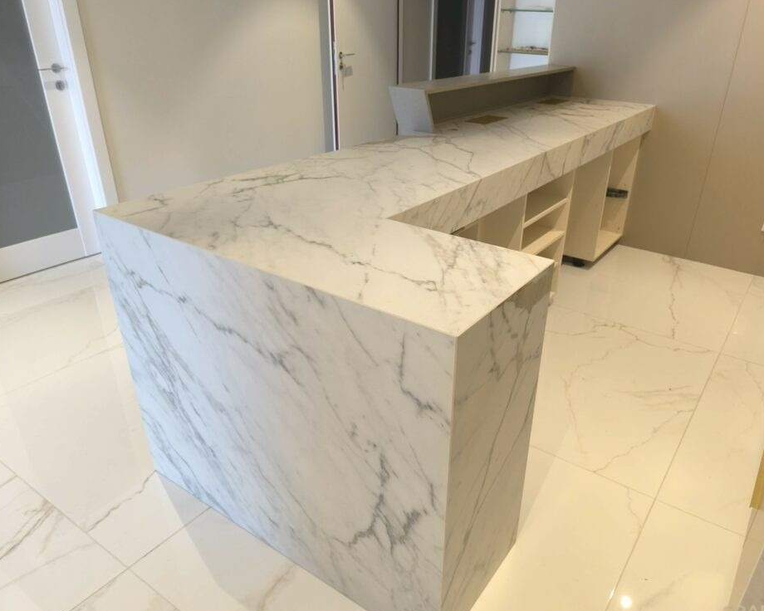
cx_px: 419
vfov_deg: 56.8
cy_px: 317
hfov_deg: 67.9
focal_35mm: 25
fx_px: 565
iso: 500
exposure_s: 1/100
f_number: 1.65
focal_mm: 6.14
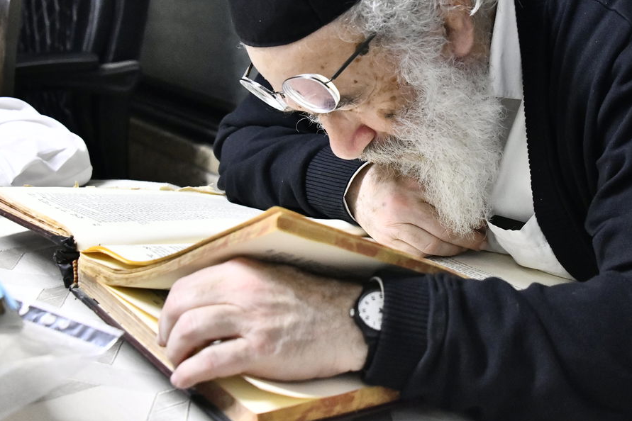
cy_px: 114
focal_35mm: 66
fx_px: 1159
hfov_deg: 30.4
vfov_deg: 20.5
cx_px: 393
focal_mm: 42
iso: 5000
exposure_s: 1/125
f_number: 5.6
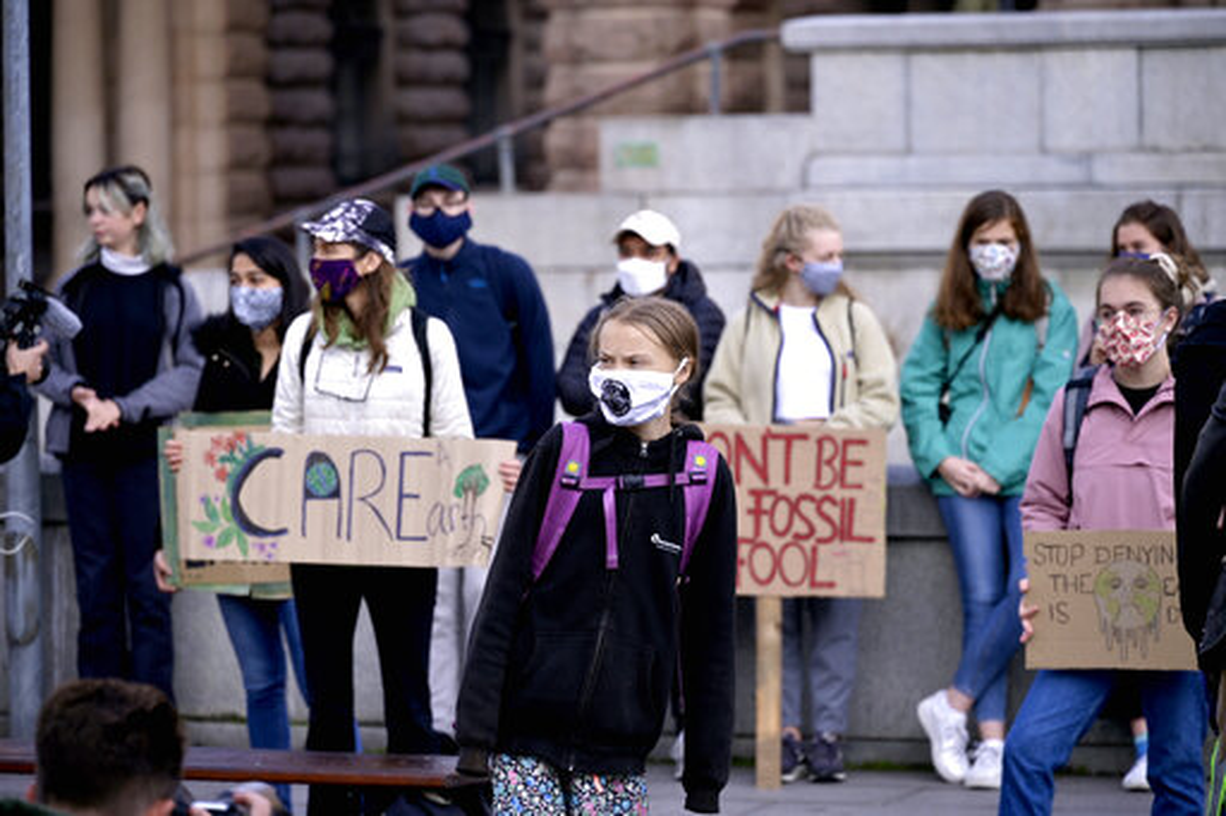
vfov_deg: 6.9
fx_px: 6809
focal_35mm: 200
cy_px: 408
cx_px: 613
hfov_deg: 10.3
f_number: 6.3
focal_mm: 200
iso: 140
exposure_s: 1/250
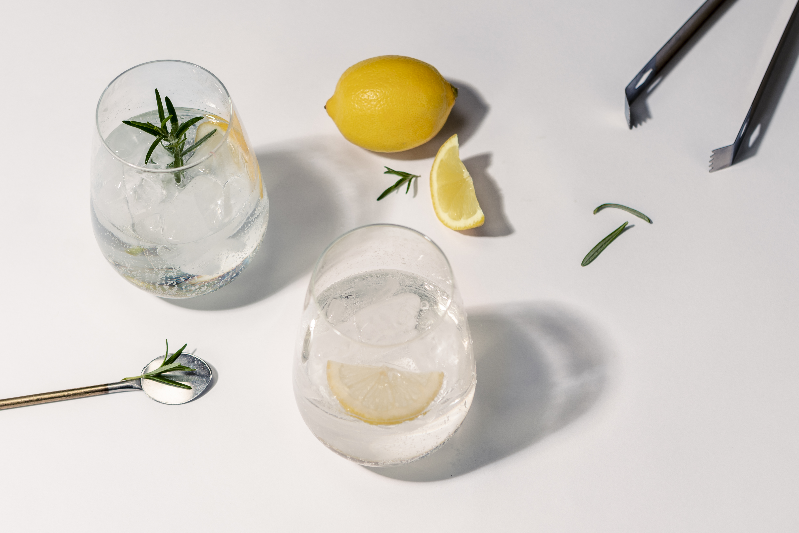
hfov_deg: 22.6
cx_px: 400
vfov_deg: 15.2
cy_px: 266
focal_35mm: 90
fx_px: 1998
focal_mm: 60
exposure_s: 1/50
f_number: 4.5
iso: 50
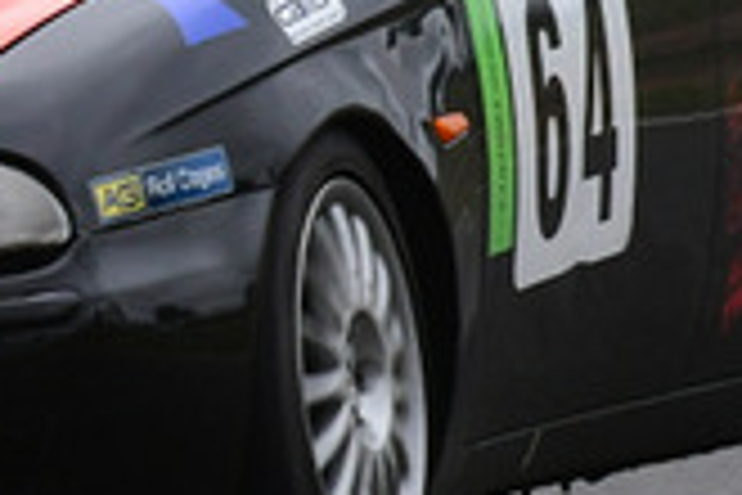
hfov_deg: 0.6
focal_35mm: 3628
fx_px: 74771
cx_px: -499
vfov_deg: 0.4
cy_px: -292
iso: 640
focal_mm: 500
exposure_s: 1/640
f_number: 11
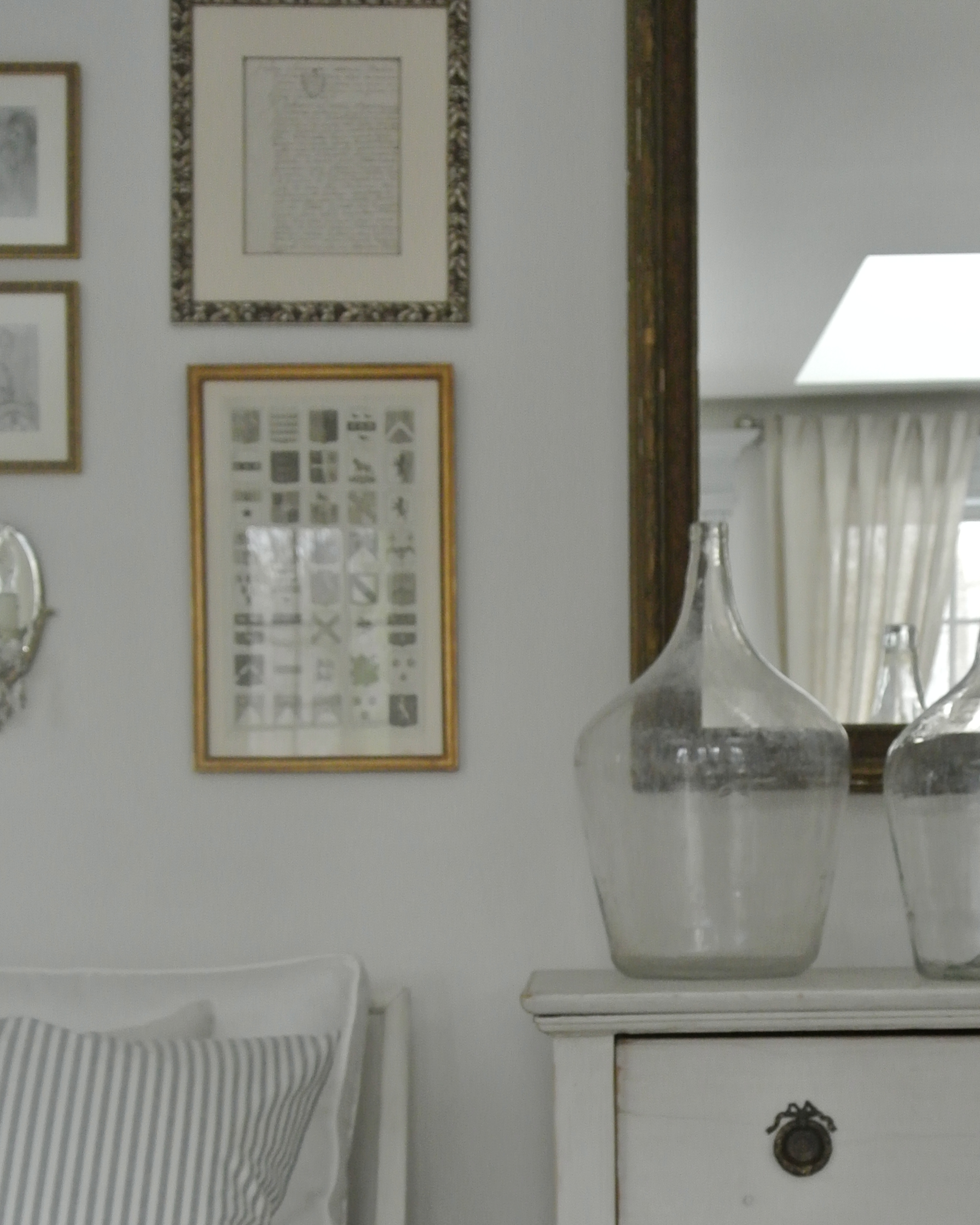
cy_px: 969
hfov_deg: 23.4
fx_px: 2357
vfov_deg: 28.6
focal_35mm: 65
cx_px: 626
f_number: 4.2
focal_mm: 15.1
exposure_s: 1/50
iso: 800
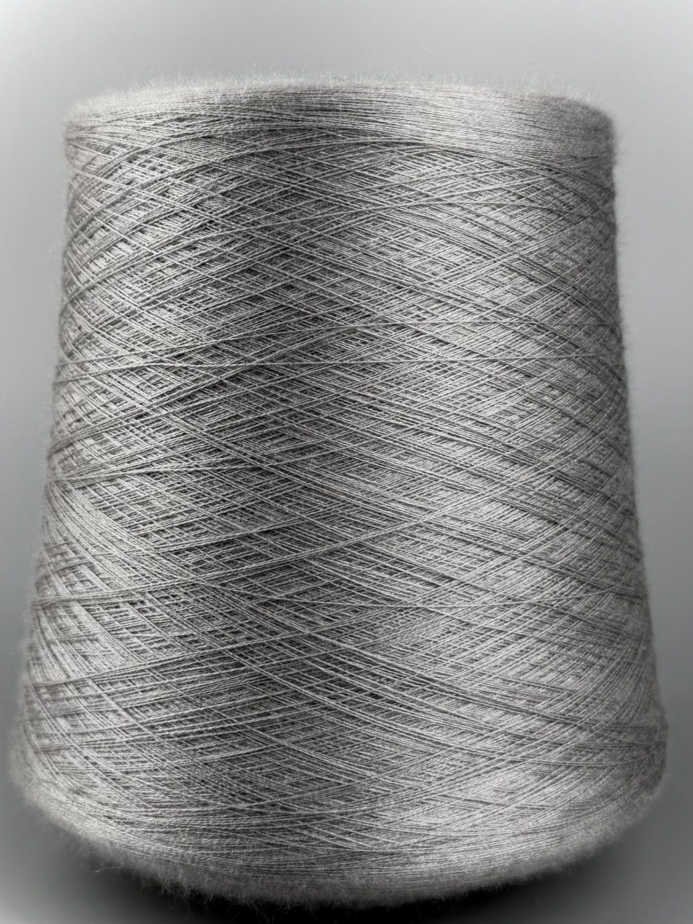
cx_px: 350
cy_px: 481
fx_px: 667
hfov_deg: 54.9
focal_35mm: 25
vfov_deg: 69.4
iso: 80
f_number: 1.78
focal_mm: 6.76
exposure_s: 1/584
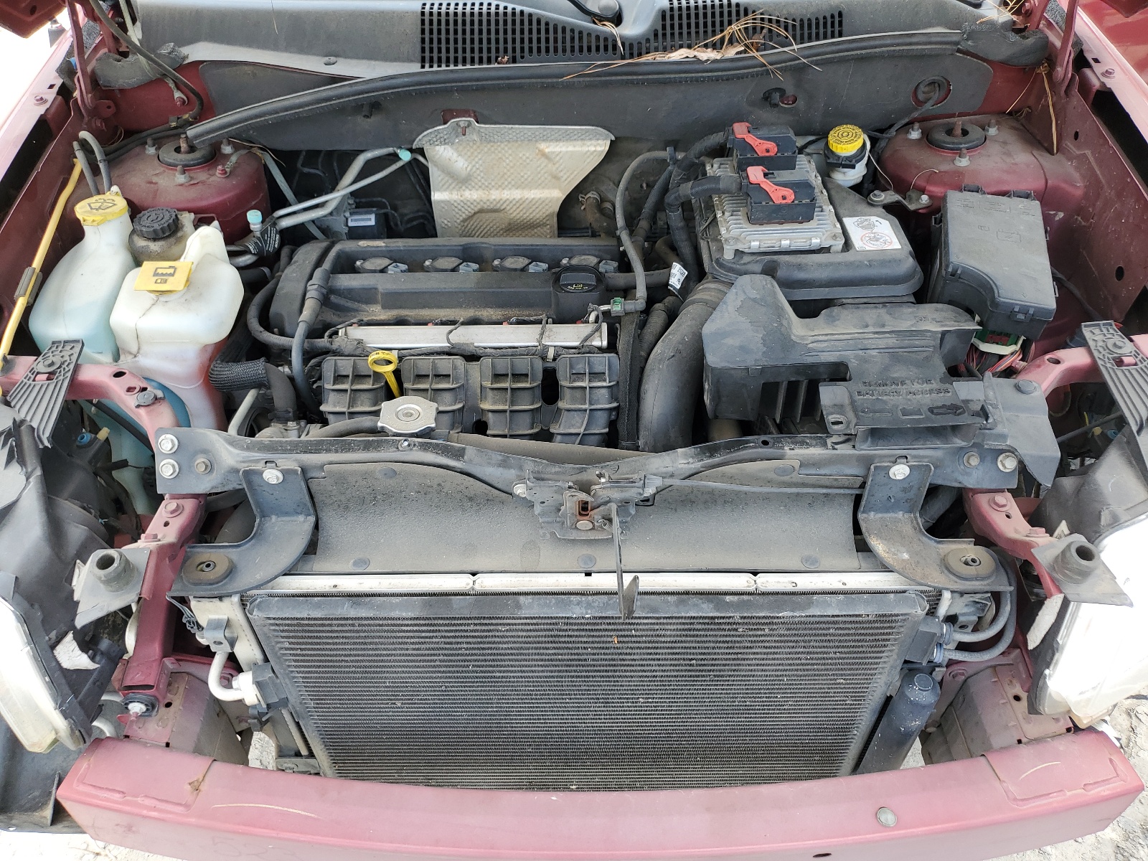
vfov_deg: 53.1
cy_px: 430
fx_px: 862
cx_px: 574
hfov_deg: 67.3
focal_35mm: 26
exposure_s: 1/278
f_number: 1.5
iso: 50
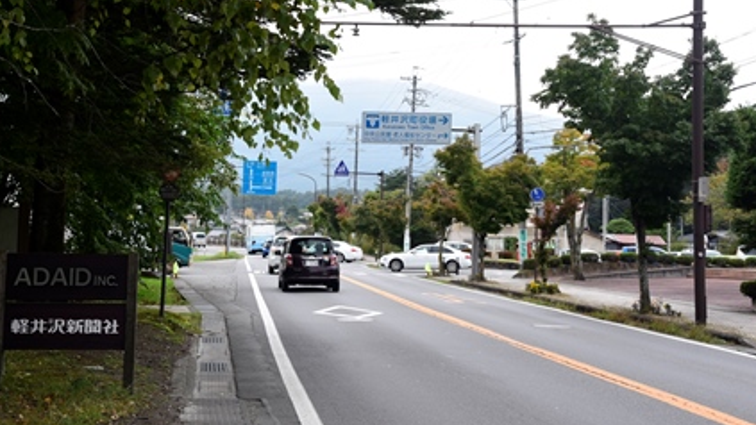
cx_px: 341
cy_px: 175
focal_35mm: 62
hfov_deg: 33.8
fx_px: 1243
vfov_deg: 19.4
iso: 200
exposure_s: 1/40
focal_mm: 50
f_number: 8
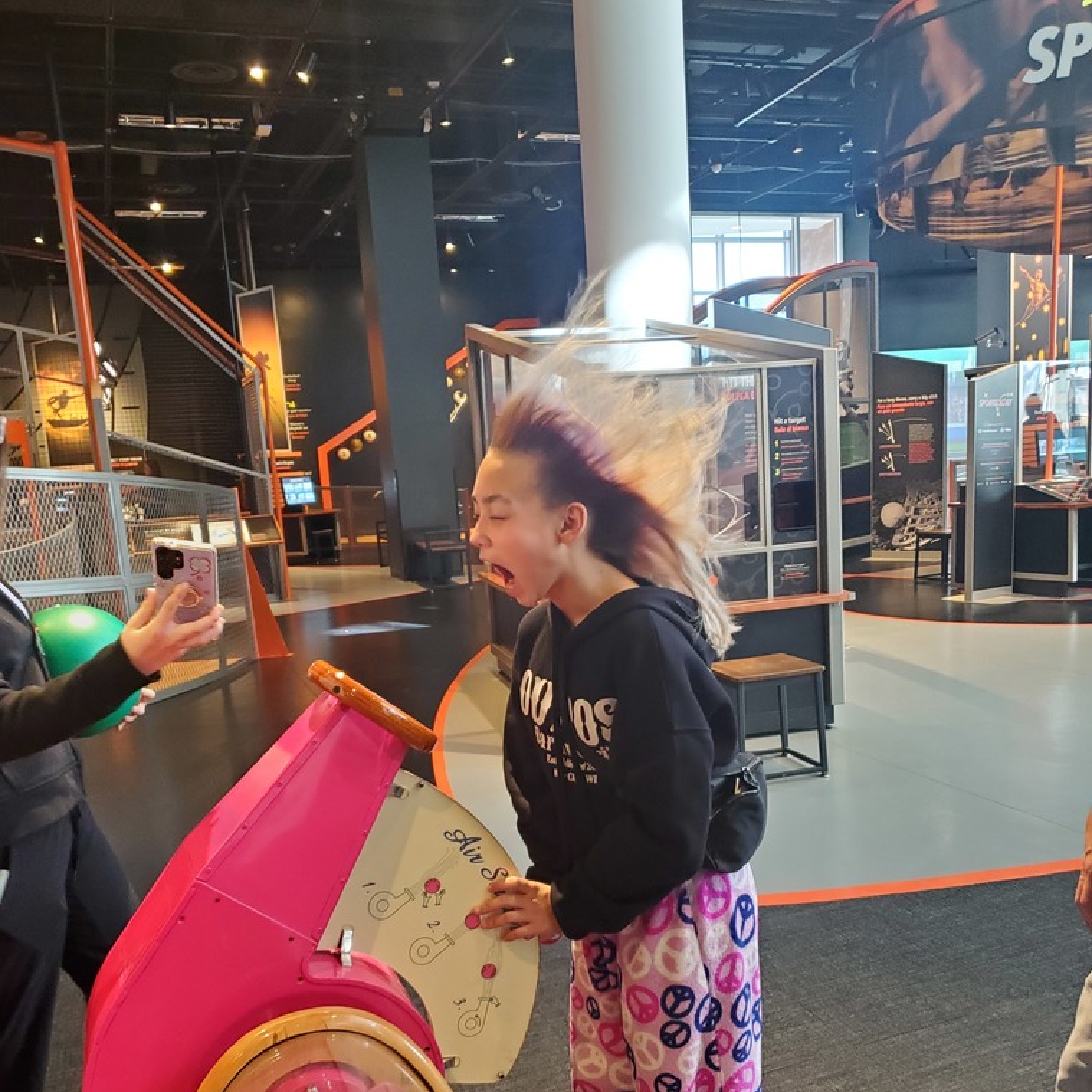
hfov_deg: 52.5
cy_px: 708
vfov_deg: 51.8
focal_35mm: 31
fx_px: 1106
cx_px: 541
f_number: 1.5
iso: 500
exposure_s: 1/40
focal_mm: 4.3
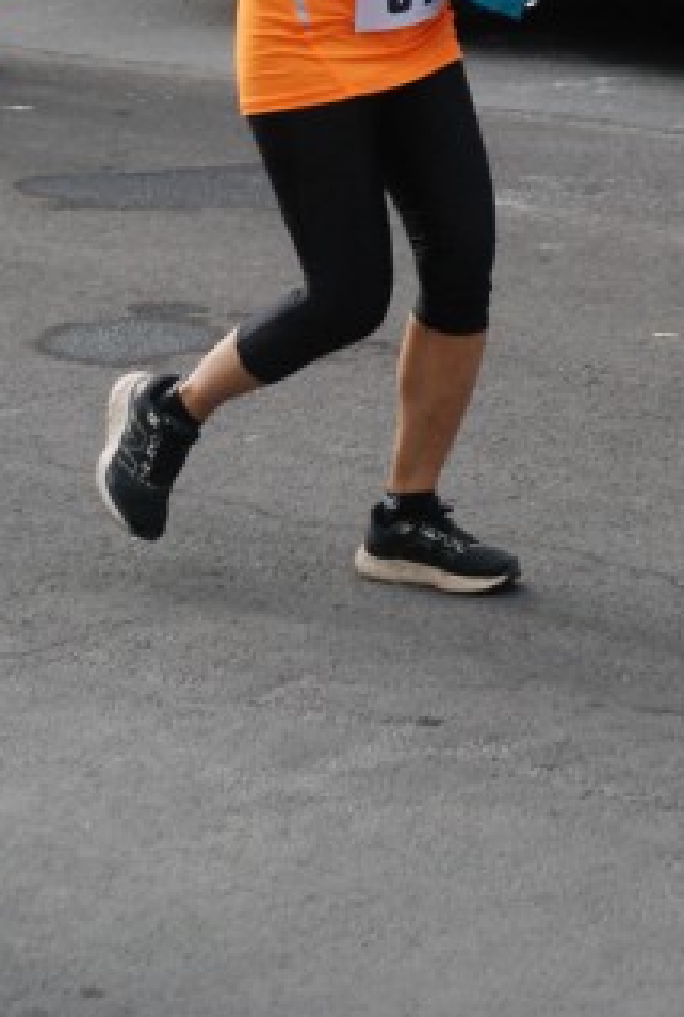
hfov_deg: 8.4
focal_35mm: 164
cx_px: 513
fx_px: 4643
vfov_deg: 12.4
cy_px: 90
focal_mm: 58
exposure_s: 1/800
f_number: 5.3
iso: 1000
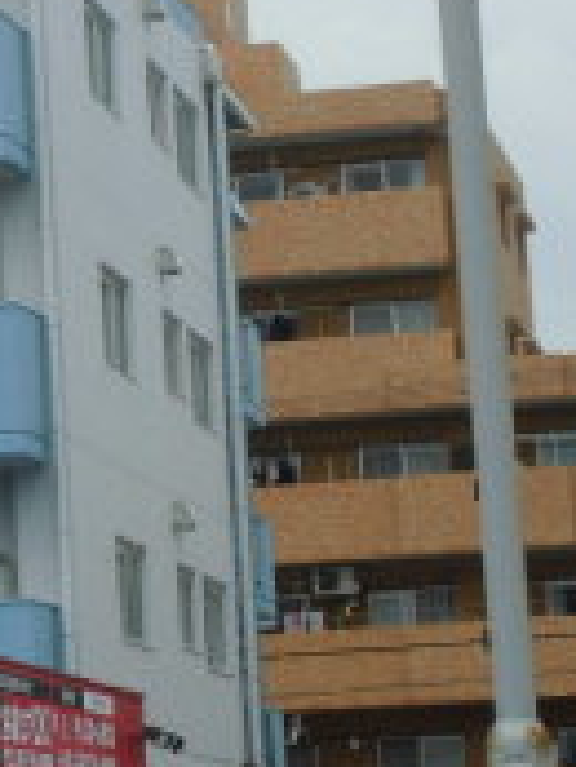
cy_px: 359
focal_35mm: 181
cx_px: -496
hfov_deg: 7.9
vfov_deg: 10.9
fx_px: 4011
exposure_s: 1/500
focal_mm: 8.9
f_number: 4.8
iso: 100
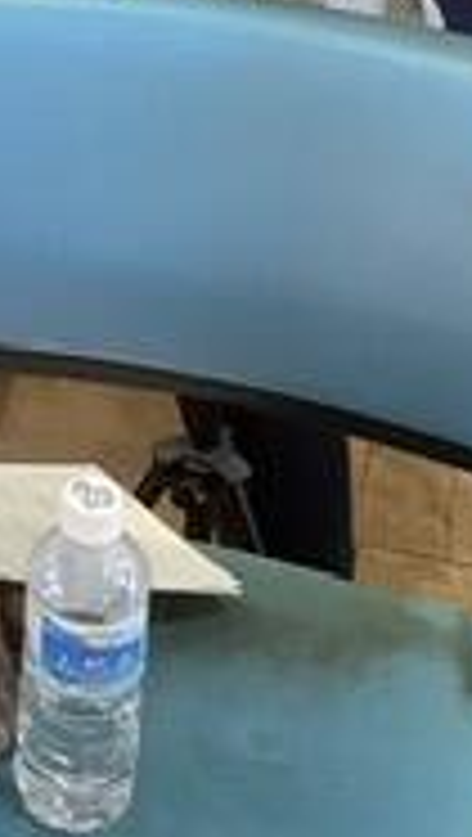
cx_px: -472
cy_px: -135
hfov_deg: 9.7
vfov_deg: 17.7
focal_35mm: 116
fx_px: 2574
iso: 160
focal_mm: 3.3
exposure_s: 1/60
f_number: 2.4
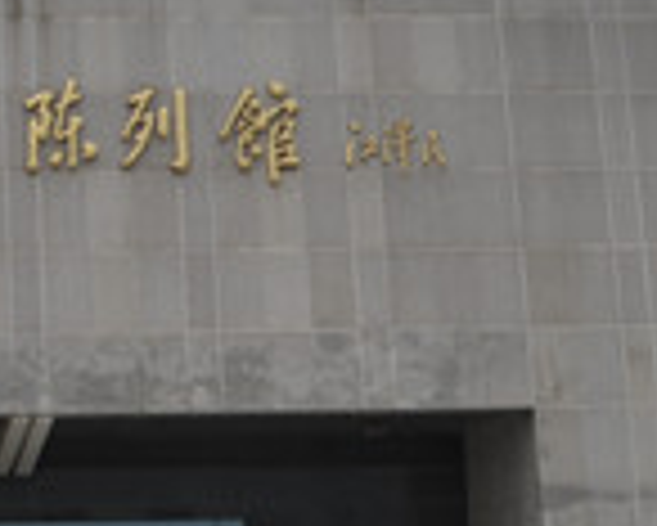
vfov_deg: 16.2
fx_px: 1848
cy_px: 303
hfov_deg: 18.4
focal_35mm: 95
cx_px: -252
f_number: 9.5
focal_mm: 18
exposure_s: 1/200
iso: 200
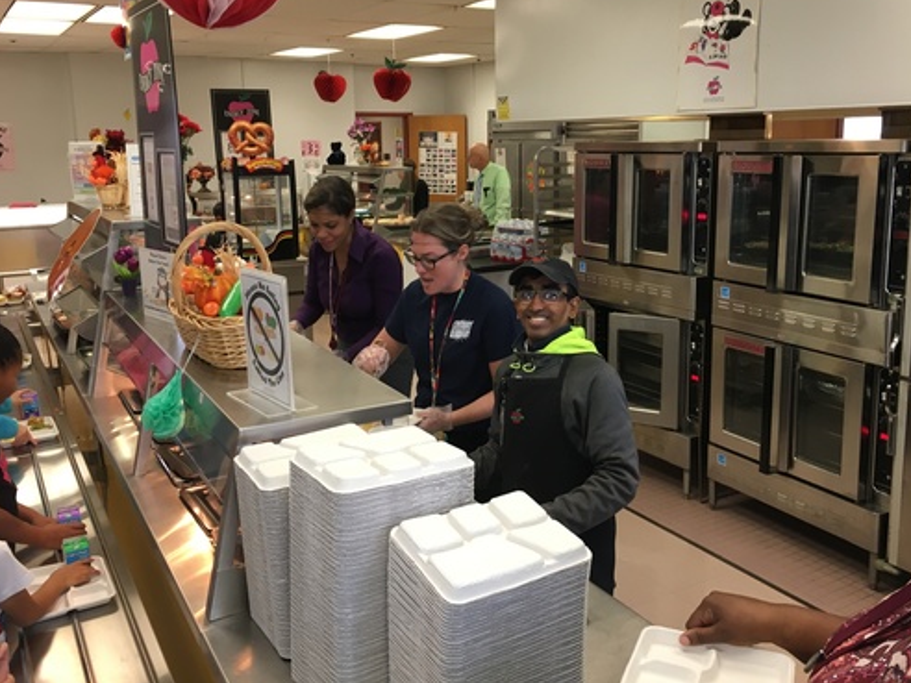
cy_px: 302
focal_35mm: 33
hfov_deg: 55.3
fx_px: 868
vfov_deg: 42.9
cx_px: 489
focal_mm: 4.15
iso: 50
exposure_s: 1/30
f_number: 2.2
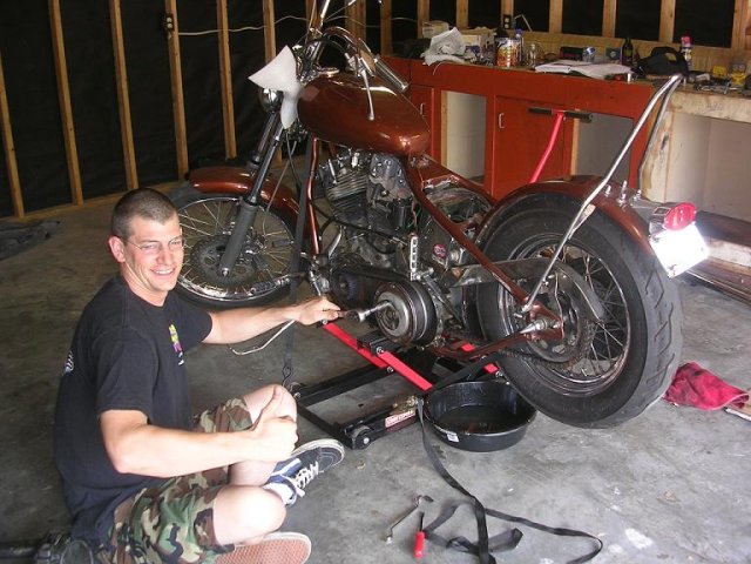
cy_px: 282
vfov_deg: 37.7
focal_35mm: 38
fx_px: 824
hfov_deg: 49.0
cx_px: 376
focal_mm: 5.8
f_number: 2.8
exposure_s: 1/30
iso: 50
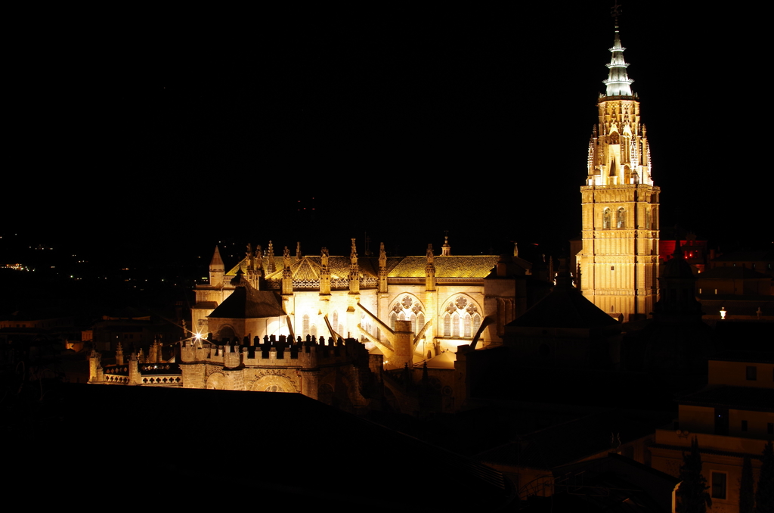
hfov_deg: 43.7
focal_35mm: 45
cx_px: 387
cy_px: 256
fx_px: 965
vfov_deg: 29.7
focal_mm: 30
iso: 200
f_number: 8
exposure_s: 2
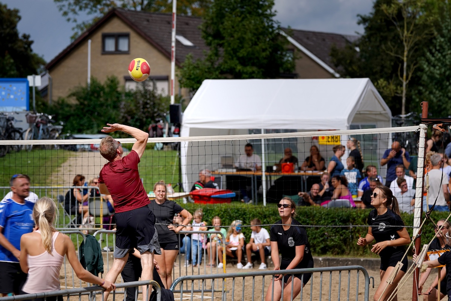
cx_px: 226
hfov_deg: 15.0
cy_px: 150
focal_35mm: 137
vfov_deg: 10.0
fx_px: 1716
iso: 160
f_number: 4.5
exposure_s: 1/2500
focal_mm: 137
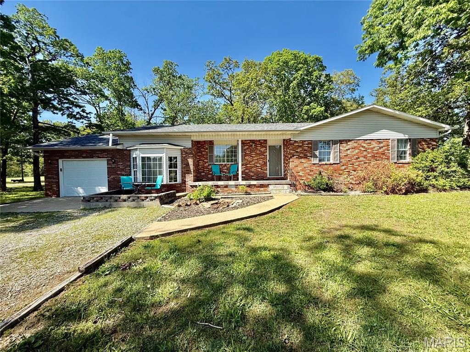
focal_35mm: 14
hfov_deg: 102.1
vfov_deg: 85.7
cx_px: 235
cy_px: 176
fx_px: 190
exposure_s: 1/1235
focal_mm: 2.22
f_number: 2.2
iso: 50
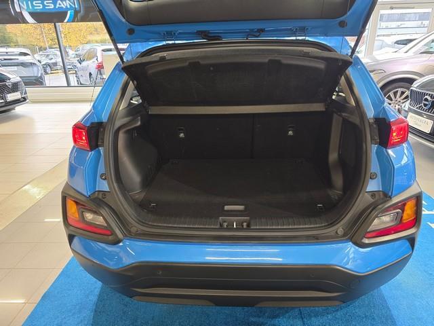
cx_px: 217
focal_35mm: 23
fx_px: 288
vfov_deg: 58.9
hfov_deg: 73.9
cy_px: 163
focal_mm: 6.3
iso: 400
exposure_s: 1/100
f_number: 1.7
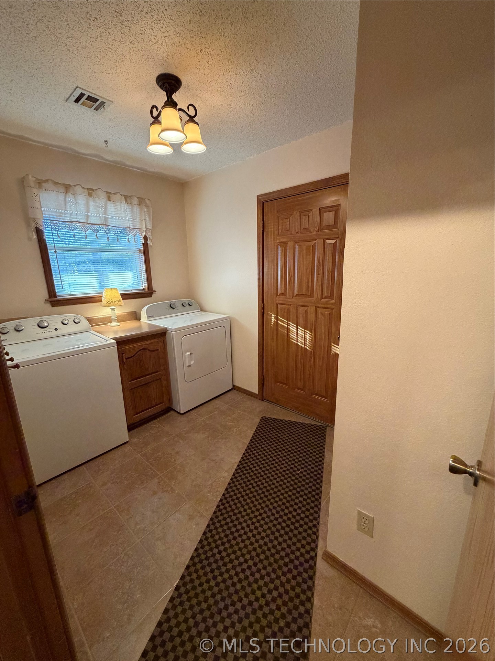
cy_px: 330
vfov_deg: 102.1
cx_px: 248
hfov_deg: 85.7
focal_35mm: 14
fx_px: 267
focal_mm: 2.22
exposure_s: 1/60
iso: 400
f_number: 2.2
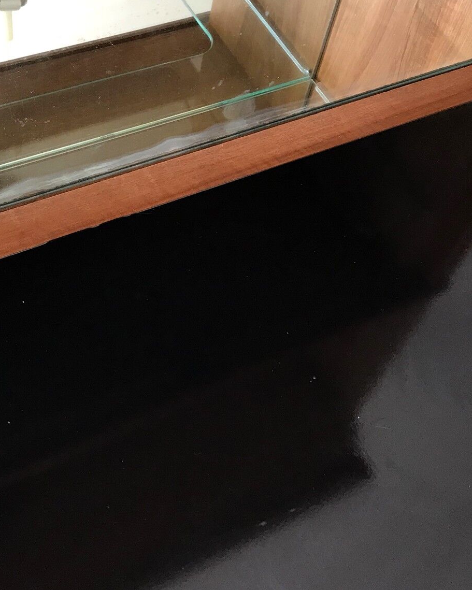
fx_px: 838
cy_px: 226
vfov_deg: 38.6
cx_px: 192
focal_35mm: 48
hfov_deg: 31.4
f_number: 1.8
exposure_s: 1/31
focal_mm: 3.99
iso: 40
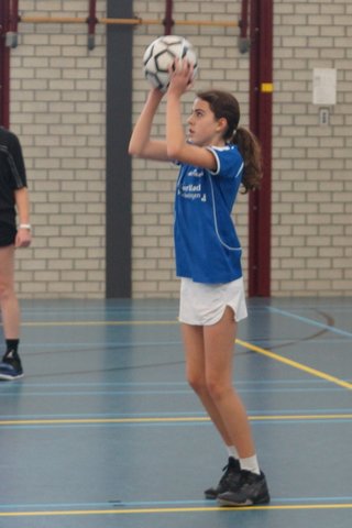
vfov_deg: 27.0
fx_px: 1100
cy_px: 264
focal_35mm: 75
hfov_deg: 18.2
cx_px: 176
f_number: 3.2
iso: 800
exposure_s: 1/160
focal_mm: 50
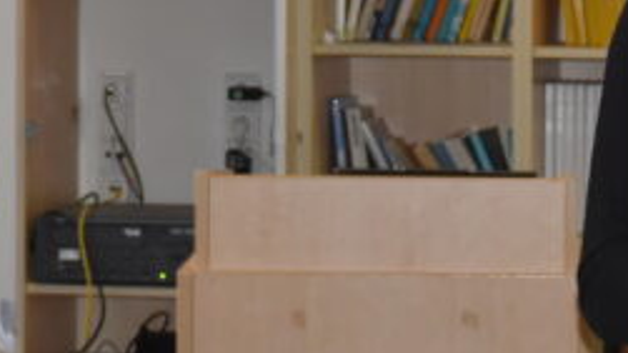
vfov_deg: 5.6
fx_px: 3629
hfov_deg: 9.9
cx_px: 385
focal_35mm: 218
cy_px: 11
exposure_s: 1/60
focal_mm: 34
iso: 1100
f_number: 4.2
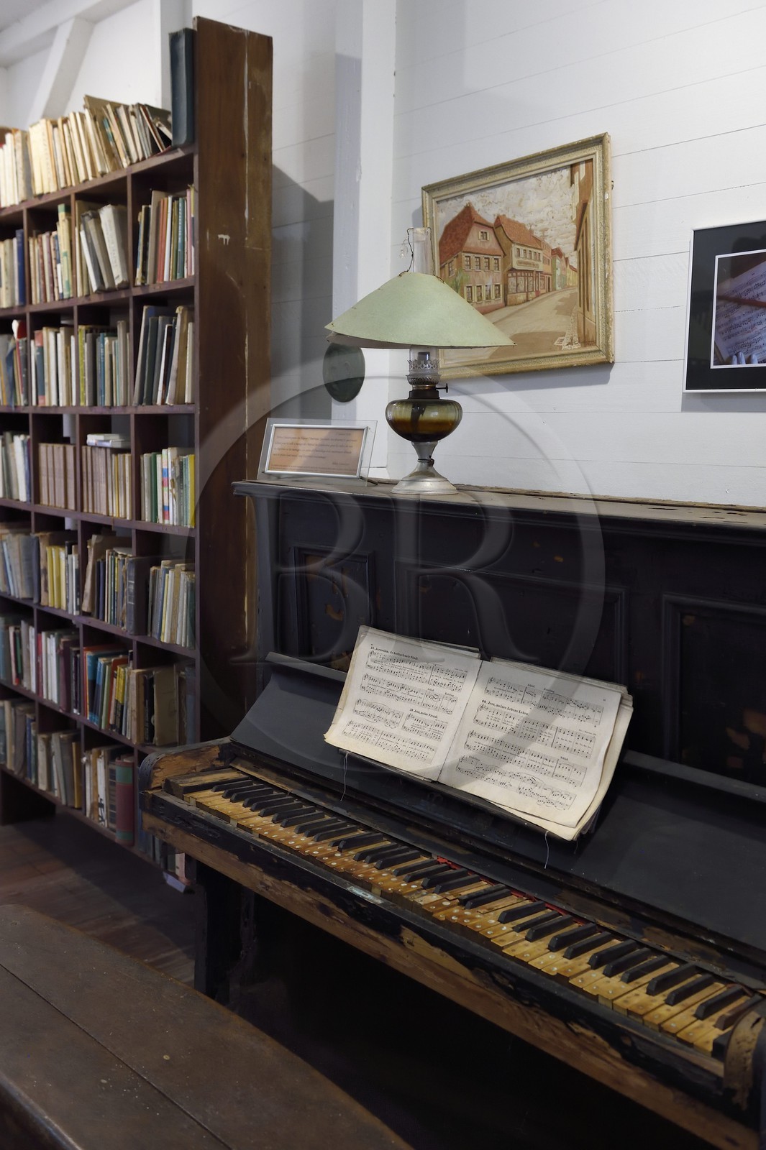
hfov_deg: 37.8
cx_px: 383
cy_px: 575
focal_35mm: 35
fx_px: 1118
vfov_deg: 54.5
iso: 3200
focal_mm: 35
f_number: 4.5
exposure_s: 1/40
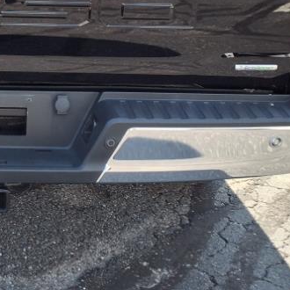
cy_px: -33
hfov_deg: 22.4
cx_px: -7
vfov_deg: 22.0
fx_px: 701
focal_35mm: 74
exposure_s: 1/500
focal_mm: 3.58
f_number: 1.9
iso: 40
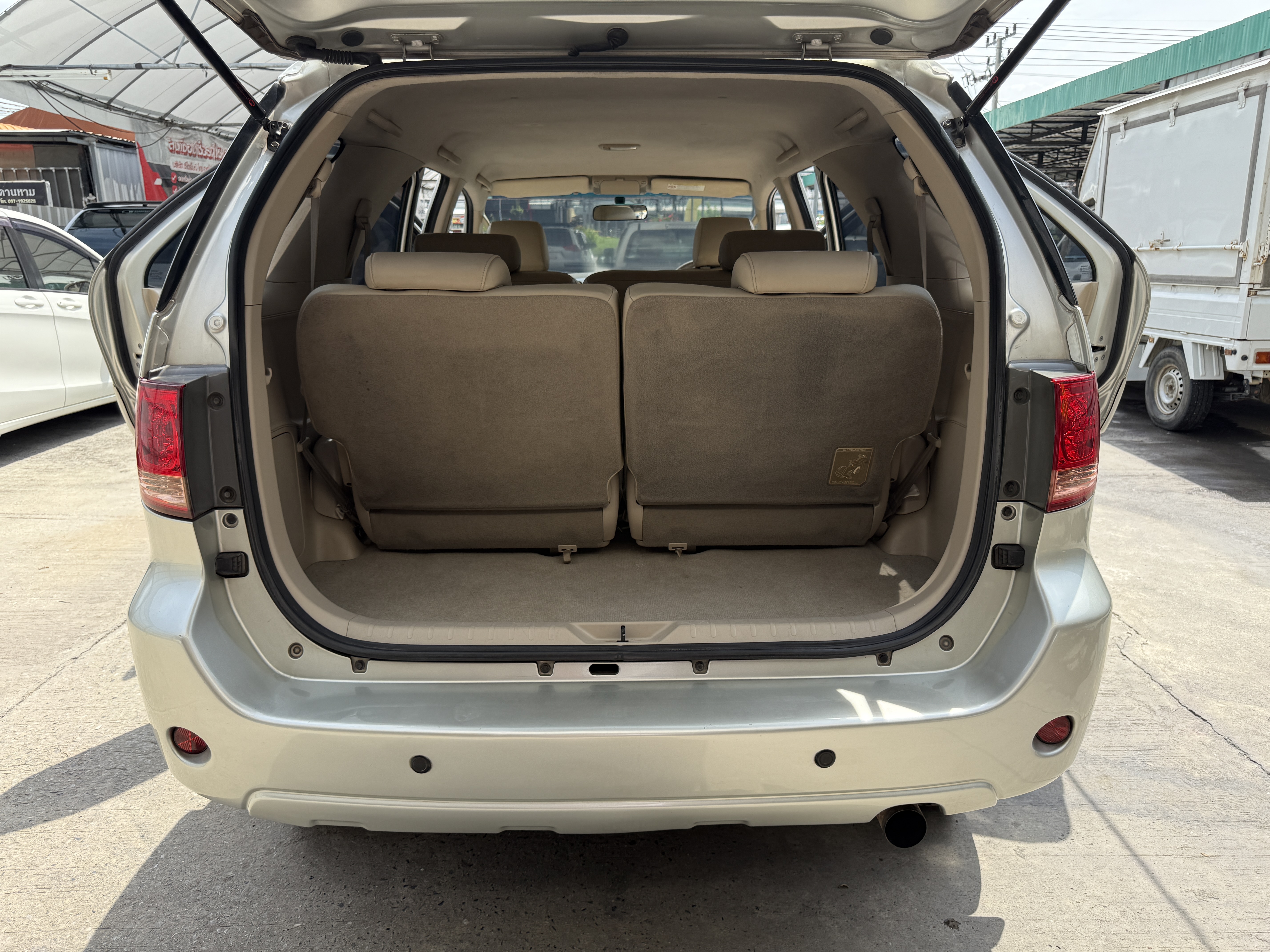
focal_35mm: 24
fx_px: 881
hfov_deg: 71.6
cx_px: 635
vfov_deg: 56.8
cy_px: 476
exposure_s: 1/1314
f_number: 1.78
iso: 80
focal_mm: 6.76
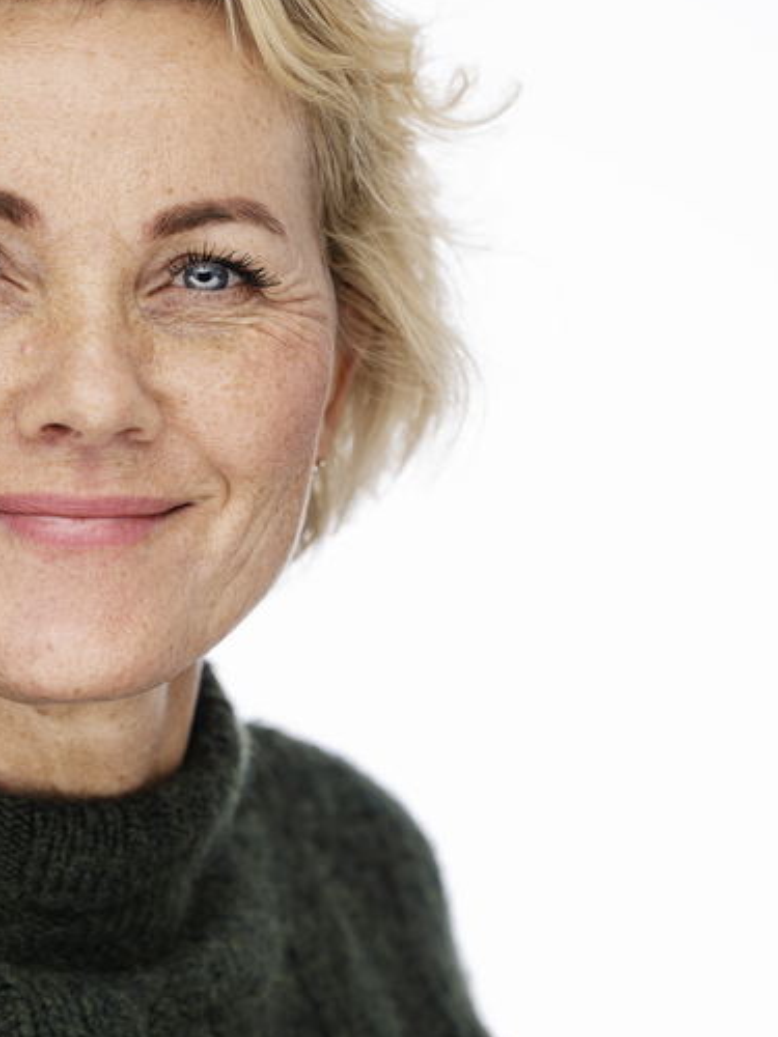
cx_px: 145
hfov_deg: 6.8
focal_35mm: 218
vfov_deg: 9.1
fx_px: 6533
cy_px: 516
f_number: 3.5
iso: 32
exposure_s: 1/160
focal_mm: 105
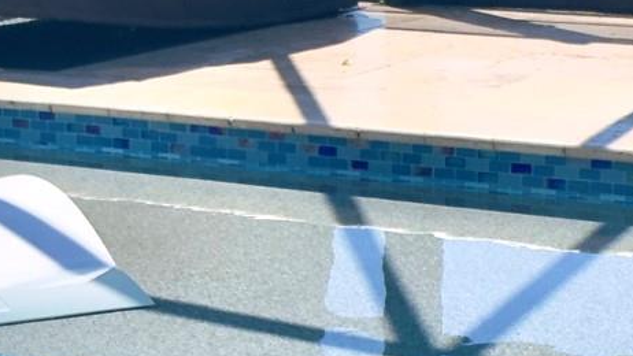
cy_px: 292
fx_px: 3038
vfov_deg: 6.7
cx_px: 358
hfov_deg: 11.9
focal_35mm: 181
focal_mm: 6.86
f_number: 1.78
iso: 64
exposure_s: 1/2976
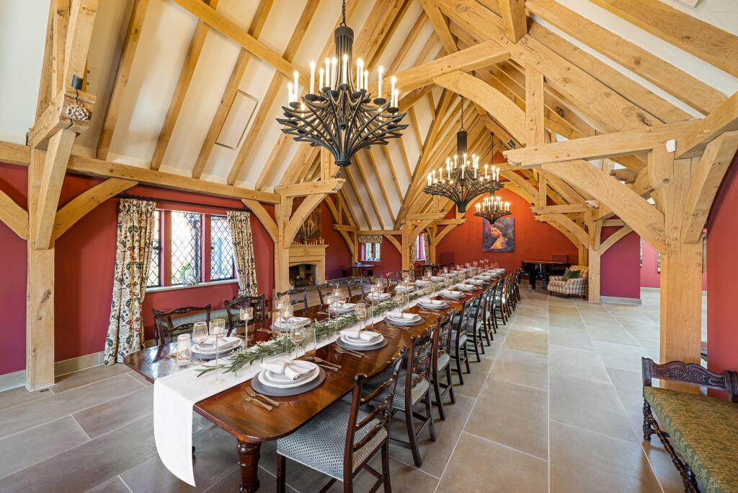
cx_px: 369
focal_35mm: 13
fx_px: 267
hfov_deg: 108.3
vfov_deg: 85.4
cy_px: 246
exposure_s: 1/8
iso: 500
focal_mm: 13
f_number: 8
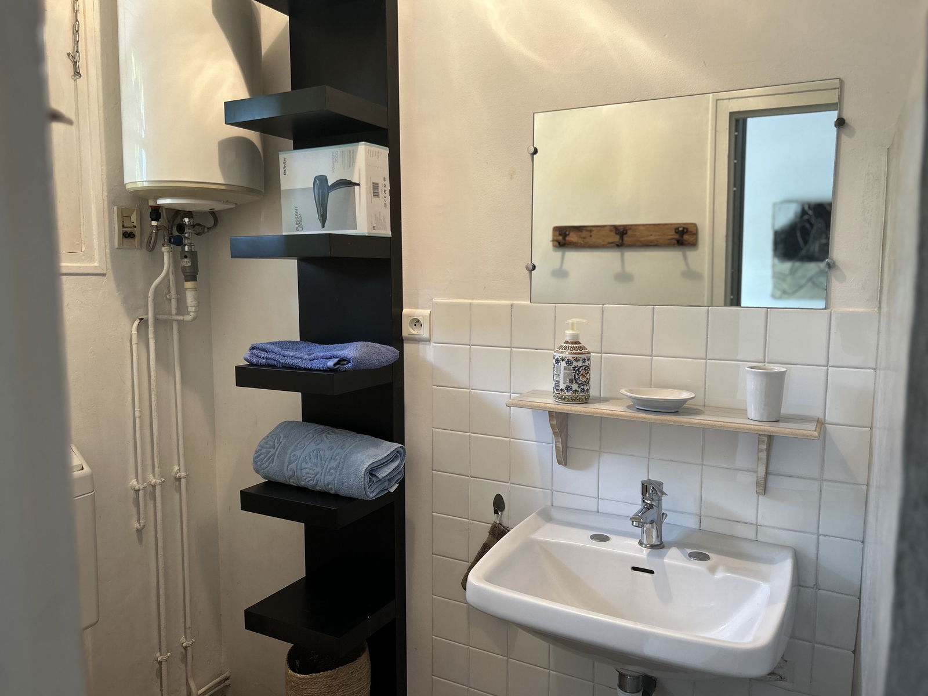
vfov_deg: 53.1
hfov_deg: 67.3
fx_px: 697
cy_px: 348
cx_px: 464
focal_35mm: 26
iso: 64
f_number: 1.5
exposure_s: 1/50
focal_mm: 5.7
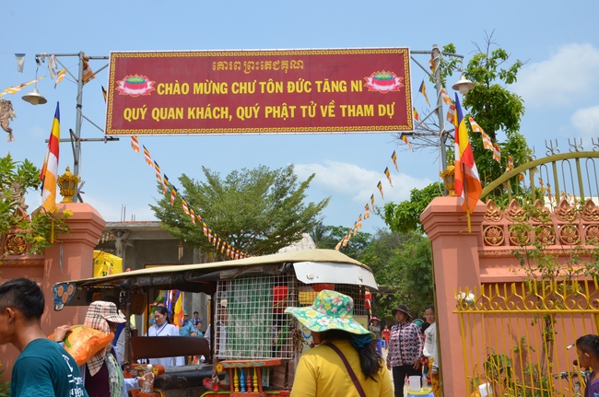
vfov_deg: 36.7
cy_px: 198
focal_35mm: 36
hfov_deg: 53.2
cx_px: 300
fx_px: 598
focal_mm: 24
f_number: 14
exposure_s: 1/800
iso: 640
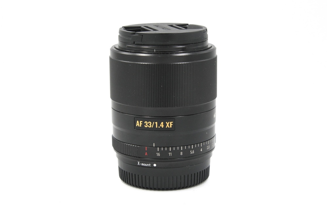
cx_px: 164
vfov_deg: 15.4
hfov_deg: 24.4
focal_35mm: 85
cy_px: 102
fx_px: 758
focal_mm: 55
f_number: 14
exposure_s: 1/125
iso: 800
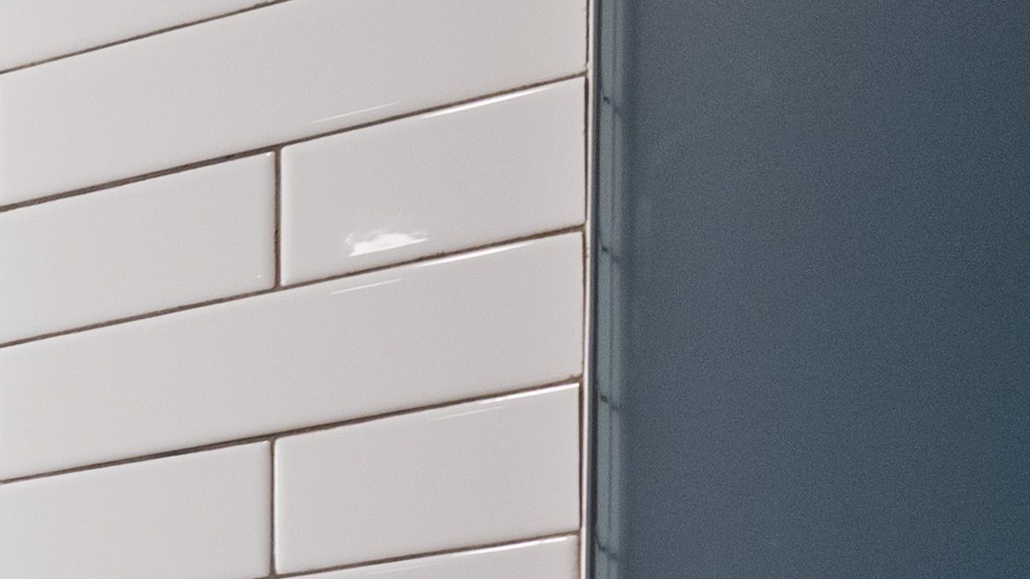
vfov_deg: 10.5
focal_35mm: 102
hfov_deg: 14.5
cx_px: -1377
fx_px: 2786
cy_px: 1312
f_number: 7.1
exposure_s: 1/13
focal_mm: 19
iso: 400
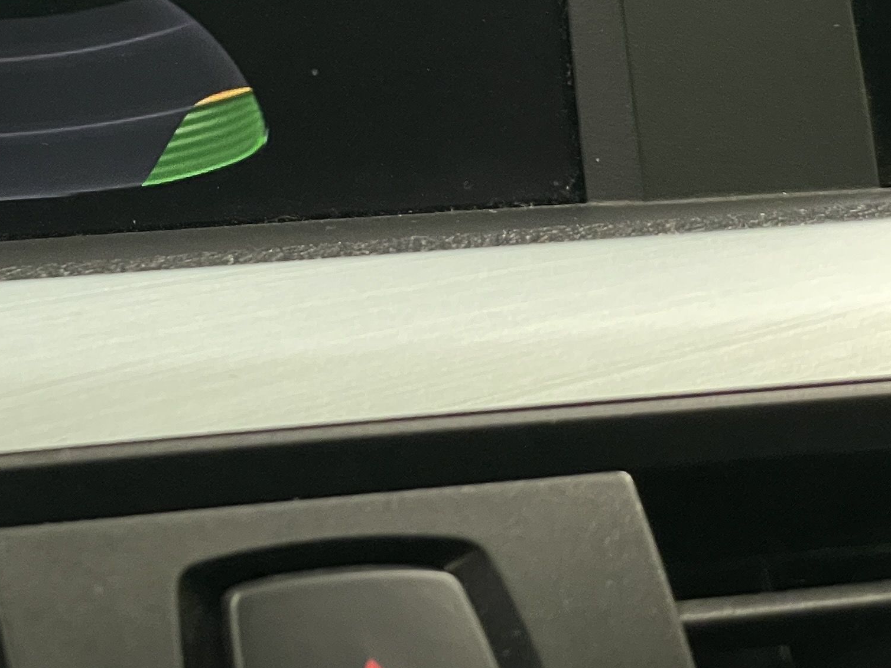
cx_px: -254
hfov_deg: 13.7
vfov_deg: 10.5
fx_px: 3578
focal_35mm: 139
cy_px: -58
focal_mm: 6
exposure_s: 1/50
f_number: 2
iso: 250
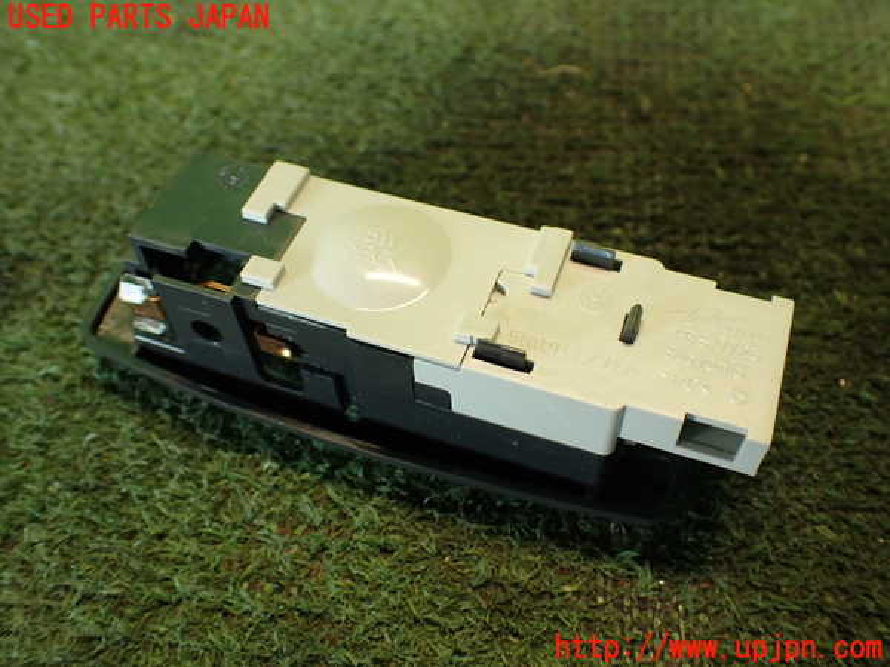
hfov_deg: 56.8
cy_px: 334
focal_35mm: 32
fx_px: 823
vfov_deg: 44.2
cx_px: 445
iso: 200
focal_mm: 5.79
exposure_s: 1/30
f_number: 2.4
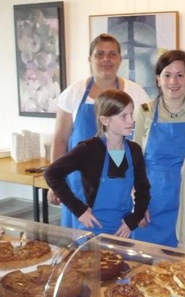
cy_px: 170
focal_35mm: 64
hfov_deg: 19.7
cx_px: 185
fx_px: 516
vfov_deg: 31.9
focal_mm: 5.8
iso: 320
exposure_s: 1/30
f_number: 2.8
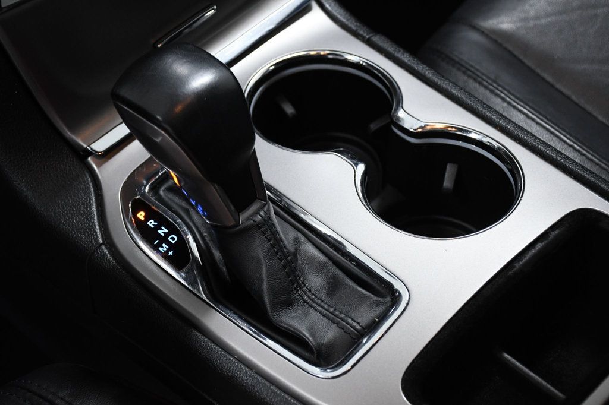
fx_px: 1065
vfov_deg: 21.6
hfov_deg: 31.9
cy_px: 202
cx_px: 304
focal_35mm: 63
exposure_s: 1/125
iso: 2500
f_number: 5.6
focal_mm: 42
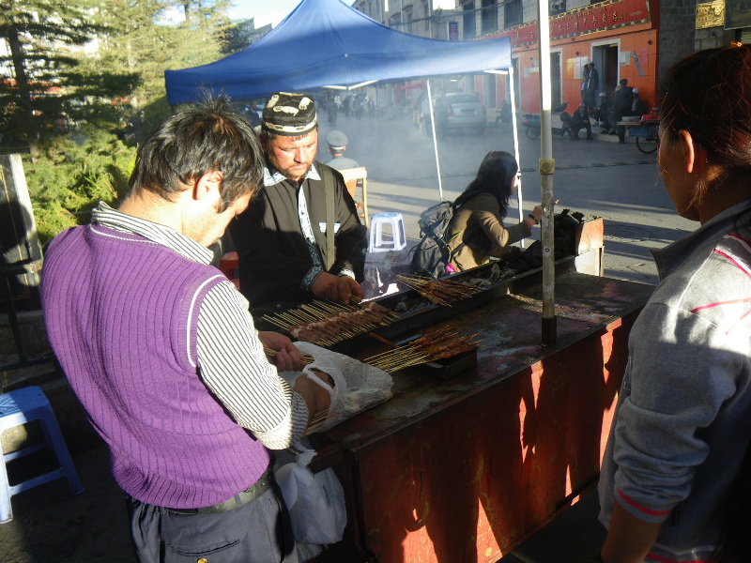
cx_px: 376
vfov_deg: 49.7
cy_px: 282
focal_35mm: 28
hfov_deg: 63.4
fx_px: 607
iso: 50
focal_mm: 5
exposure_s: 1/100
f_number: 3.5
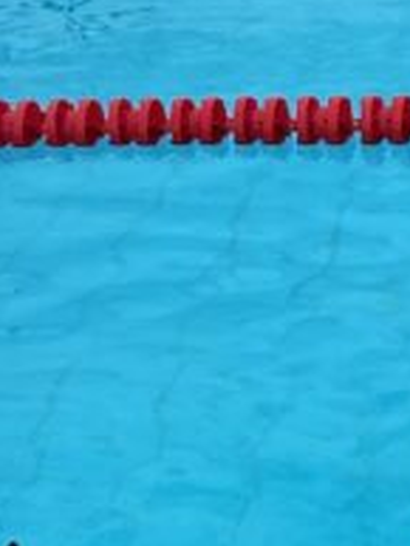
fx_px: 2177
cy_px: 707
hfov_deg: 10.1
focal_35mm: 138
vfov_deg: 13.8
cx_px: 761
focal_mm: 4.25
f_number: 1.8
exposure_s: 1/1072
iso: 32
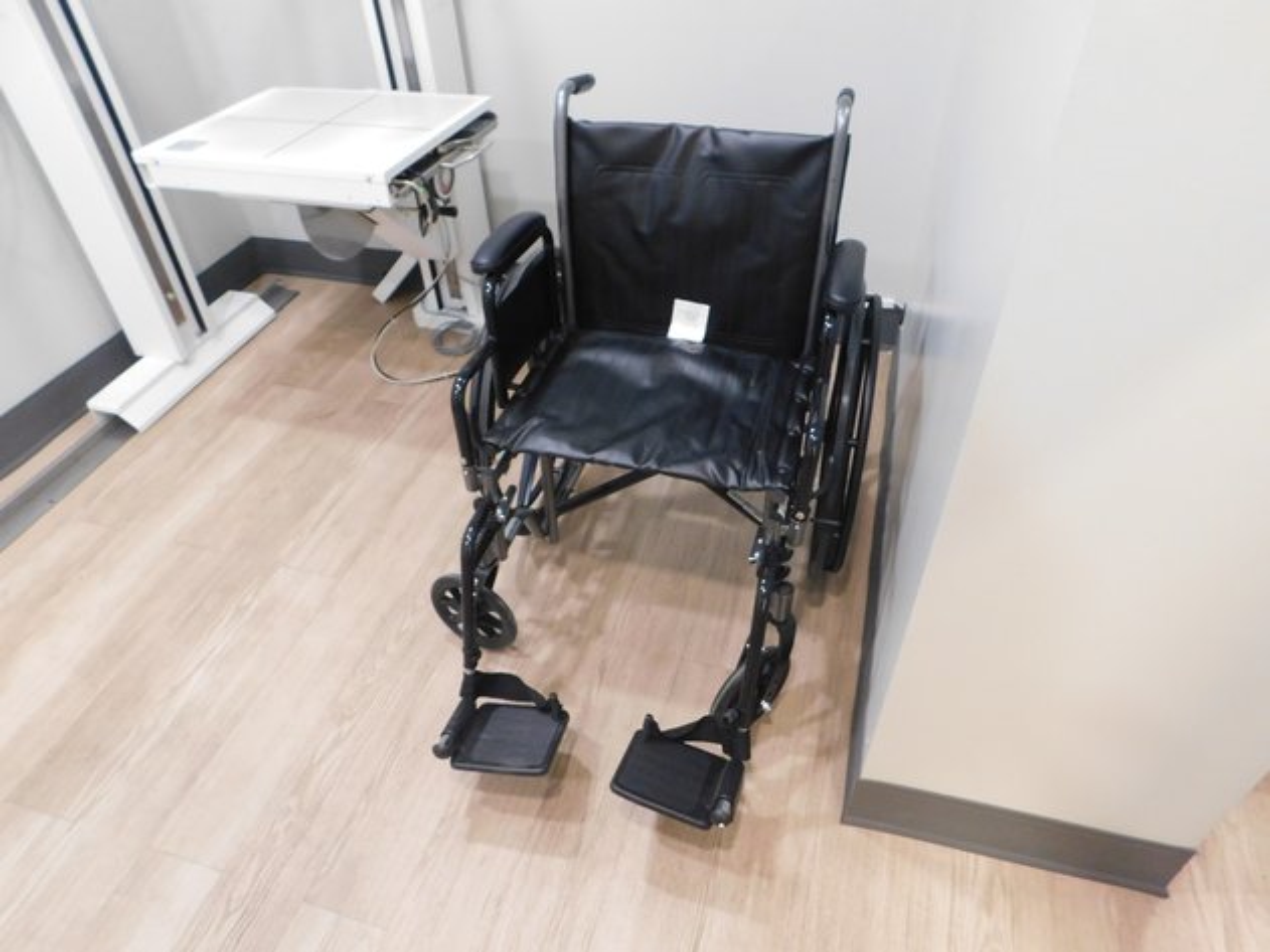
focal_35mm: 23
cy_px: 476
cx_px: 635
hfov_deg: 73.9
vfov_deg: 58.9
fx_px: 844
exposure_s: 1/15
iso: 400
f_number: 3
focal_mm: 4
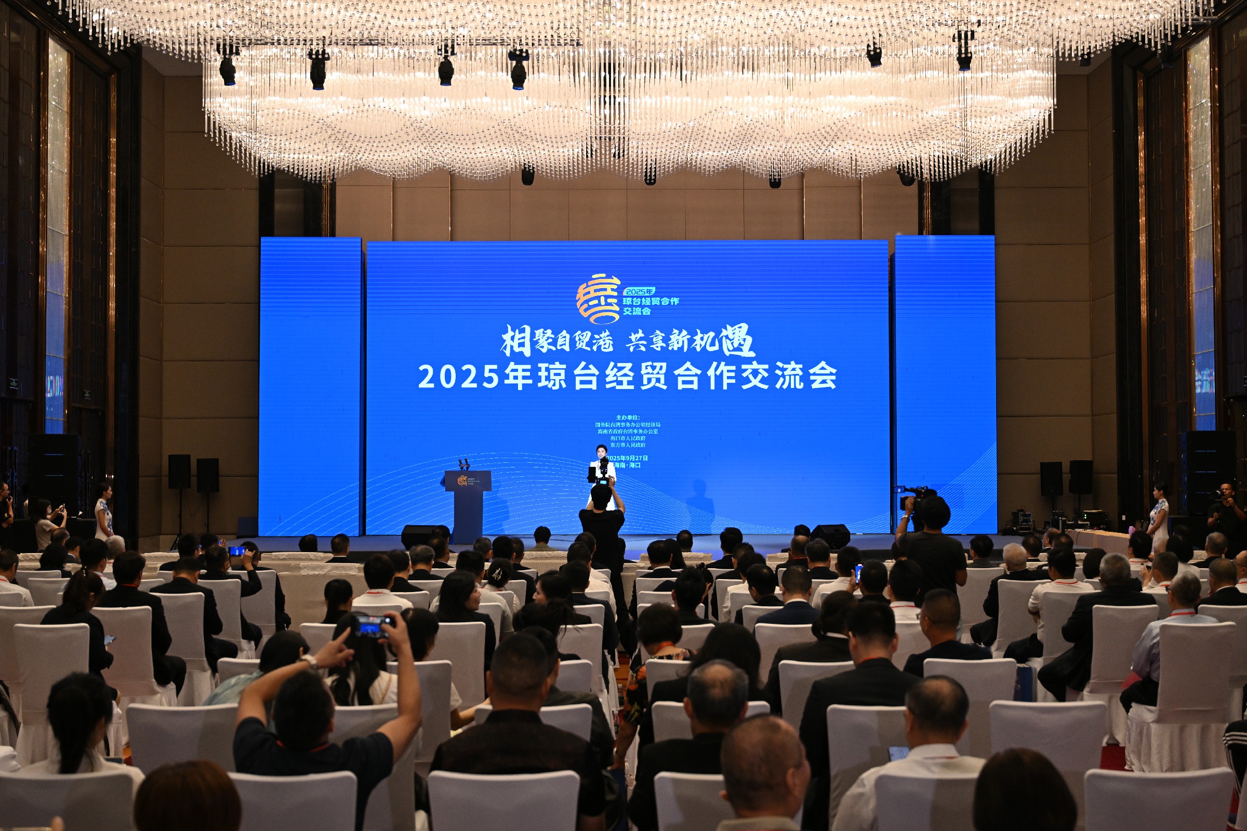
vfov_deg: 31.9
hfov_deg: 46.4
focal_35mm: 42
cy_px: 416
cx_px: 624
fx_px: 1455
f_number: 4
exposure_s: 1/250
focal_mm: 42
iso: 1250
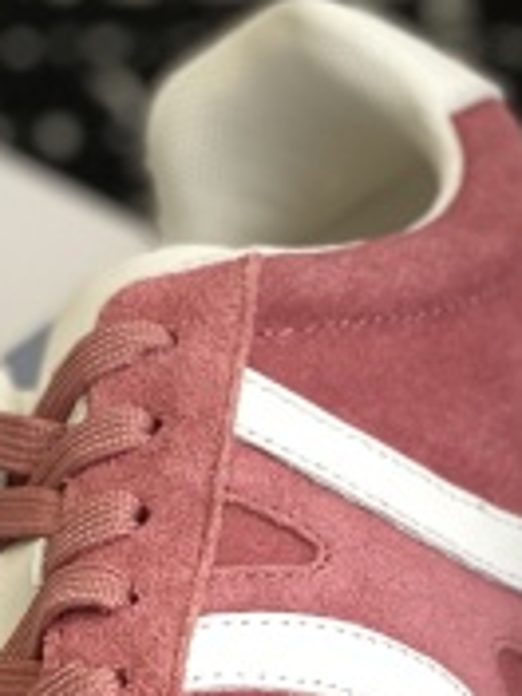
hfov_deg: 6.3
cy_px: 866
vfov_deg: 8.3
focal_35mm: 236
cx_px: 558
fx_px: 4745
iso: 32
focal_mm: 6
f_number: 2
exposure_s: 1/122
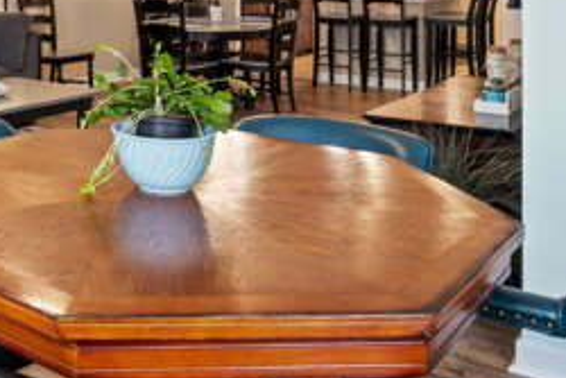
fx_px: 724
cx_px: 59
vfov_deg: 27.0
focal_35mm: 46
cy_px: -34
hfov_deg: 39.7
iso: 250
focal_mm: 10
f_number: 8
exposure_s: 1
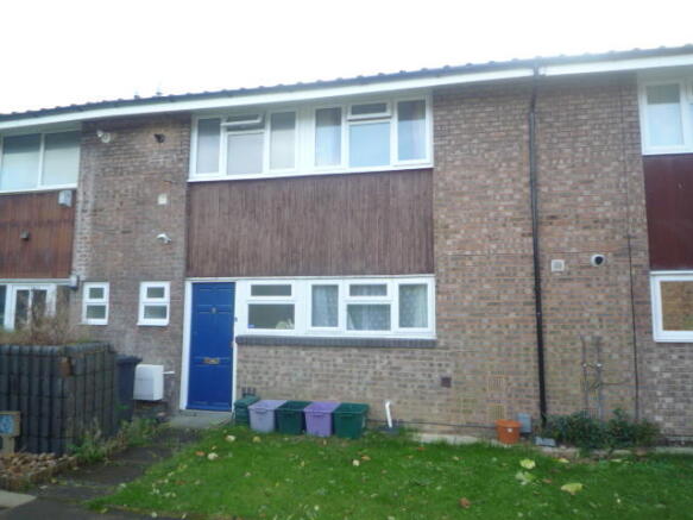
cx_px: 346
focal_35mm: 25
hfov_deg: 69.4
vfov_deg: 54.9
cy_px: 260
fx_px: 500
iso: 100
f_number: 2.8
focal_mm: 4.4
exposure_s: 1/125
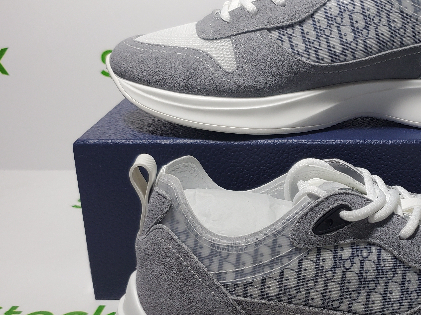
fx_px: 608
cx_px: 374
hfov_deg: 36.0
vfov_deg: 29.1
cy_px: 164
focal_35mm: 50
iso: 50
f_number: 1.5
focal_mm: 4.3
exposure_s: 1/495
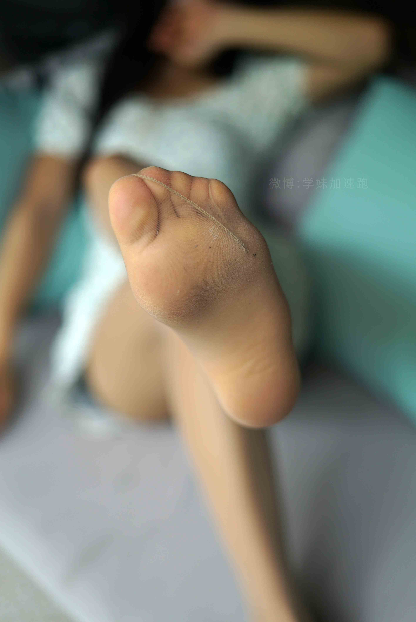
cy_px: 311
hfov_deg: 27.0
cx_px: 208
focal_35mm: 50
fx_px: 865
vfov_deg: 39.6
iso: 200
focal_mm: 50
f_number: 2
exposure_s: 1/800
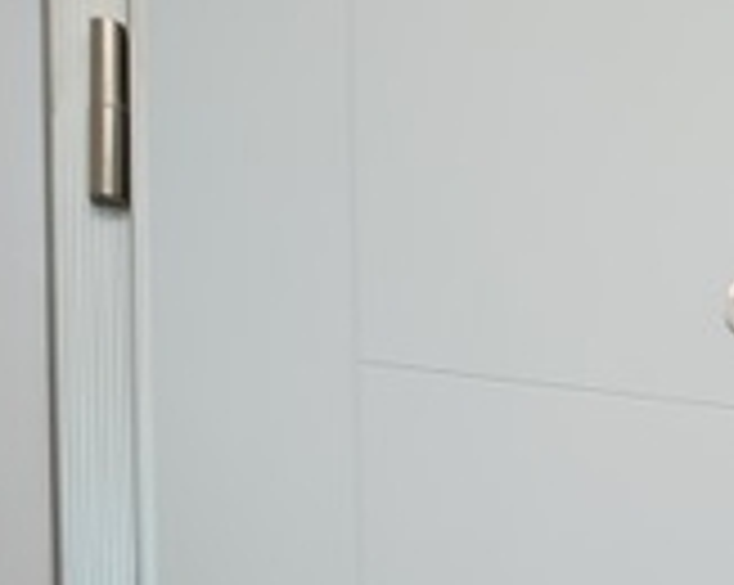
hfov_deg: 17.8
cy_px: 842
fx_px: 1627
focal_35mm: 75
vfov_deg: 18.4
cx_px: 1470
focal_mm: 12
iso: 100
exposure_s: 1/60
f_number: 4
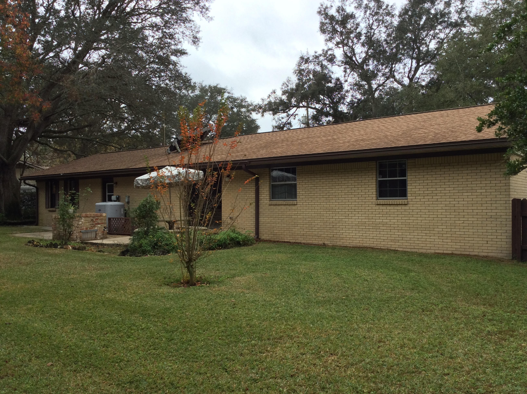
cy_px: 197
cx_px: 264
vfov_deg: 44.1
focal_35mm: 32
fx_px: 486
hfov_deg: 56.9
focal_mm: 3.3
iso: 32
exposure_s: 1/312
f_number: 2.4
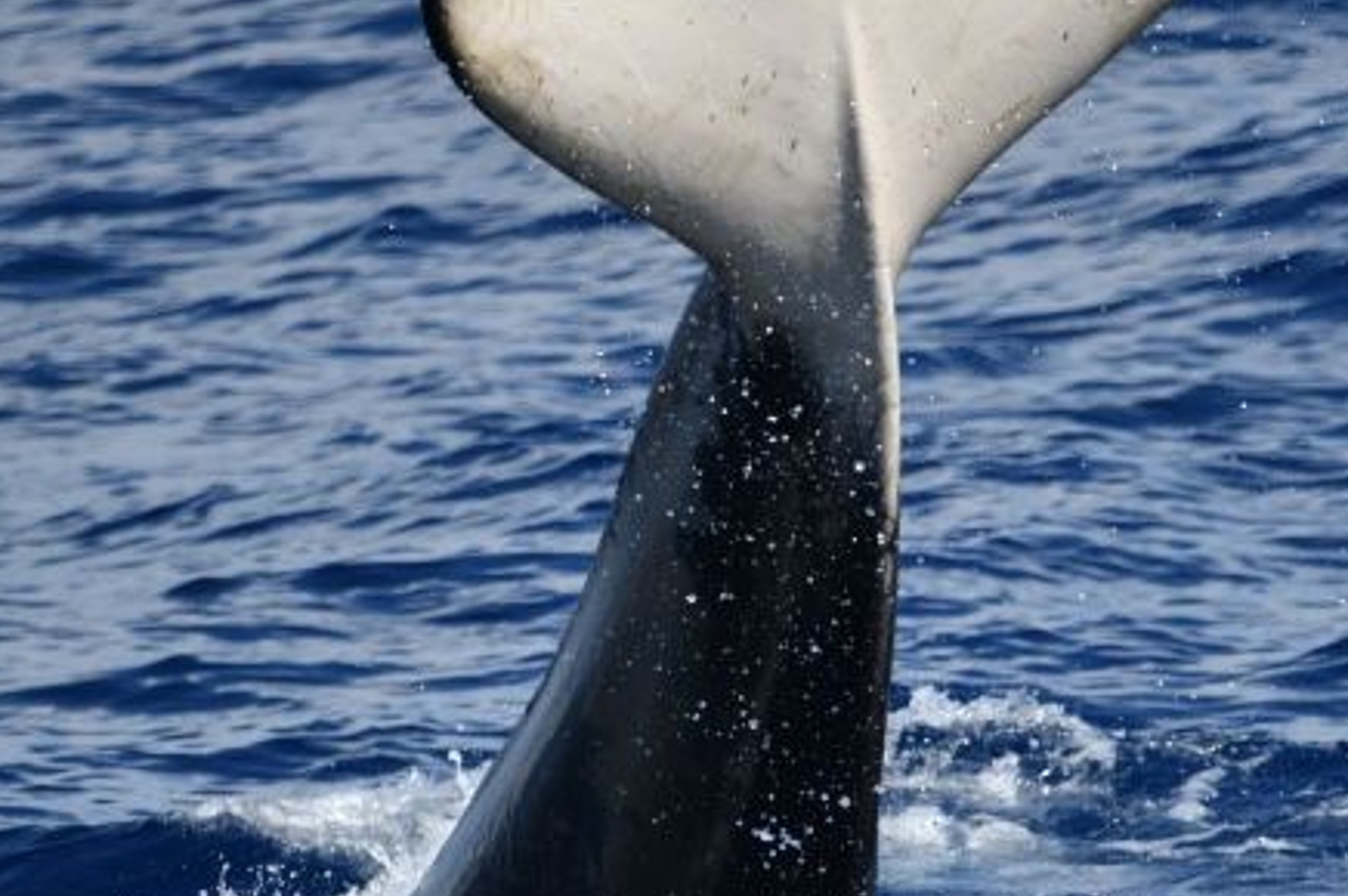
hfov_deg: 1.9
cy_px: 453
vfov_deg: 1.2
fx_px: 41194
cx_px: 776
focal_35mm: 1101
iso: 1100
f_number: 6.3
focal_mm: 600
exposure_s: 1/8000
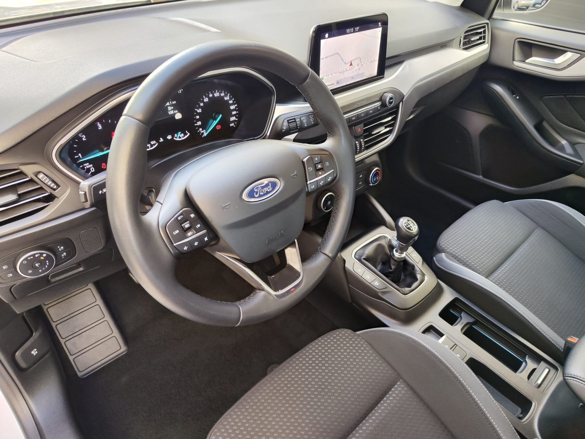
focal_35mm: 23
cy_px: 220
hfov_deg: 73.9
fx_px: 389
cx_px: 292
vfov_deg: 58.9
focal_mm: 7.01
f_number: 1.69
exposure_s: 1/85
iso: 334
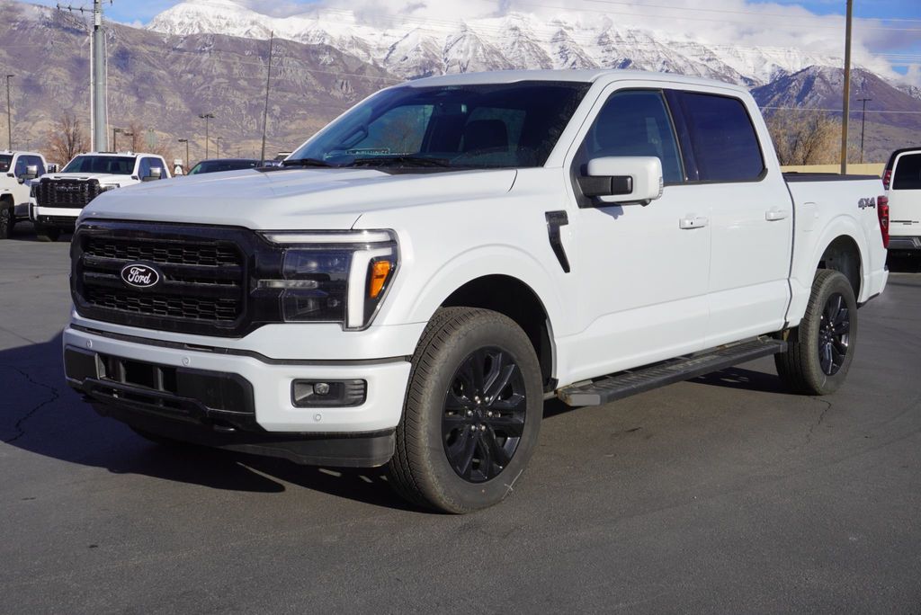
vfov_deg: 30.9
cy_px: 308
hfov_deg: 44.9
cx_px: 460
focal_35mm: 44
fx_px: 1113
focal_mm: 29
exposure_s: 1/200
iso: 100
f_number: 11
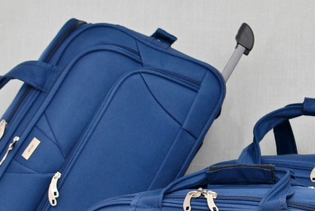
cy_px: 204
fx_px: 754
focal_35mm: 86
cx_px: 261
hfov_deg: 23.2
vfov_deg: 15.7
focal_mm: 27
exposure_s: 1/60
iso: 100
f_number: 5.6
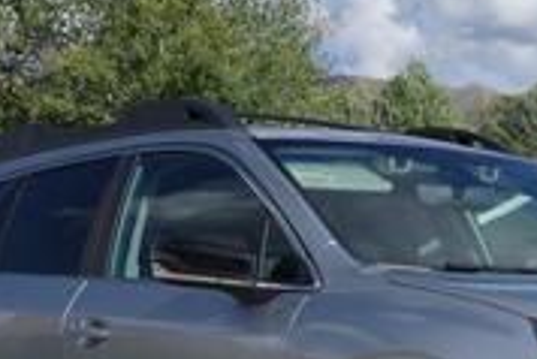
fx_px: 1687
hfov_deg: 17.9
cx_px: 462
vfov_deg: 12.0
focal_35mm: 113
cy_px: 389
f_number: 11
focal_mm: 26
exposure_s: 1/320
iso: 200
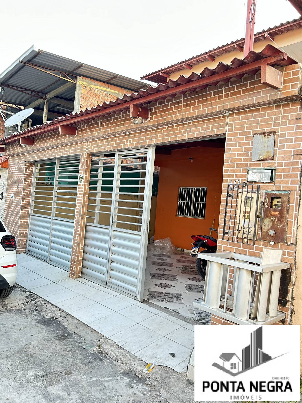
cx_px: 151
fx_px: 302
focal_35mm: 26
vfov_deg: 67.3
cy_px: 202
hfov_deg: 53.1
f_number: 1.5
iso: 100
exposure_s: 1/121
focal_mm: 5.7
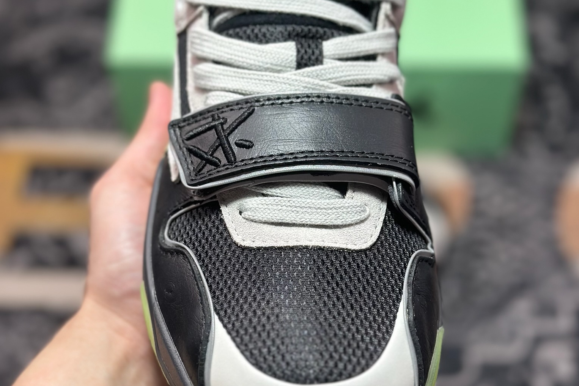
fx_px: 1077
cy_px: 176
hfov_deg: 30.1
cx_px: 291
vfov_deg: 20.3
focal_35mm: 67
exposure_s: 1/499
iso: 80
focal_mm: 6.86
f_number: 1.78
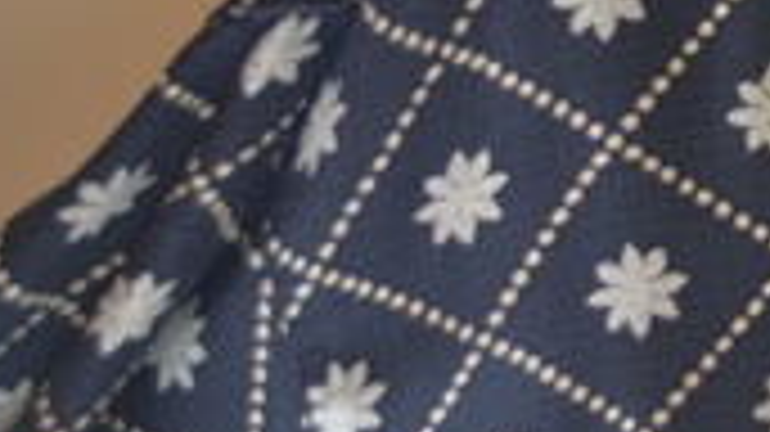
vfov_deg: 9.9
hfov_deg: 15.7
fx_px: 2469
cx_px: 1292
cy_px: -9
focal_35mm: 121
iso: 800
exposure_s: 1/40
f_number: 4
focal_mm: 22
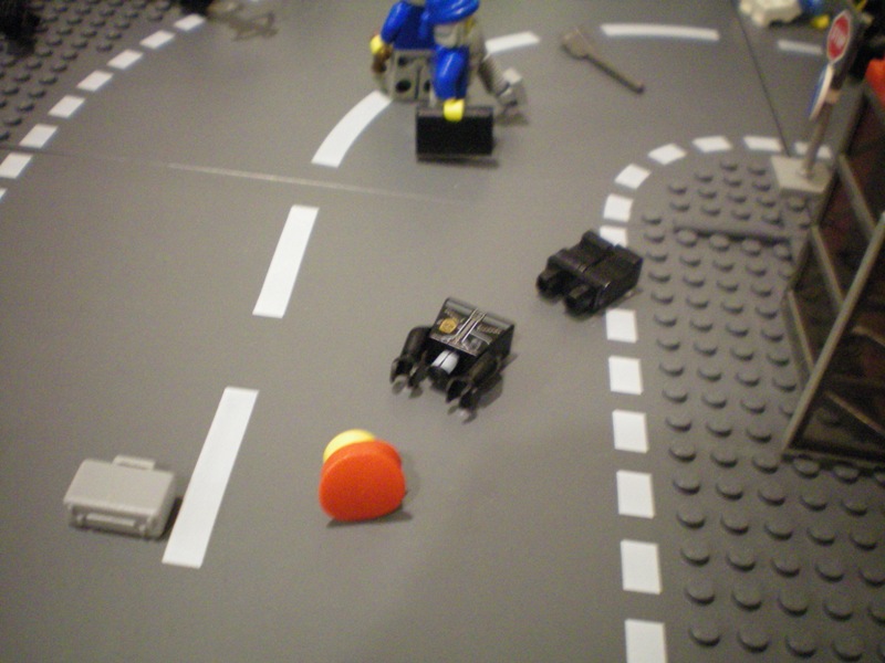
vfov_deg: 37.7
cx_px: 442
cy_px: 332
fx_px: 972
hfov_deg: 49.0
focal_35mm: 38
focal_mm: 6.3
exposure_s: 1/15
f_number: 3.1
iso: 400
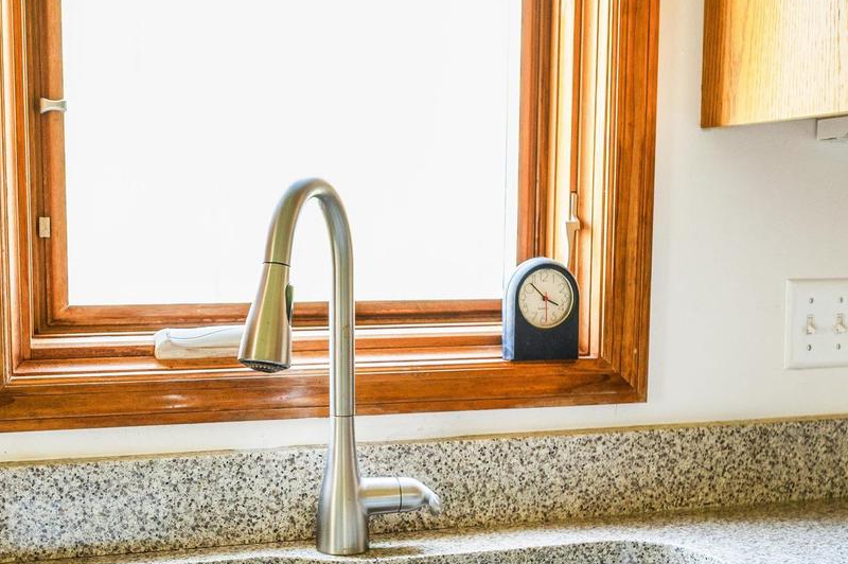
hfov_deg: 36.7
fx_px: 1271
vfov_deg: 24.8
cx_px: 323
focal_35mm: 54
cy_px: 409
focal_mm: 30
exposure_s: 1/40
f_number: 4
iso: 500
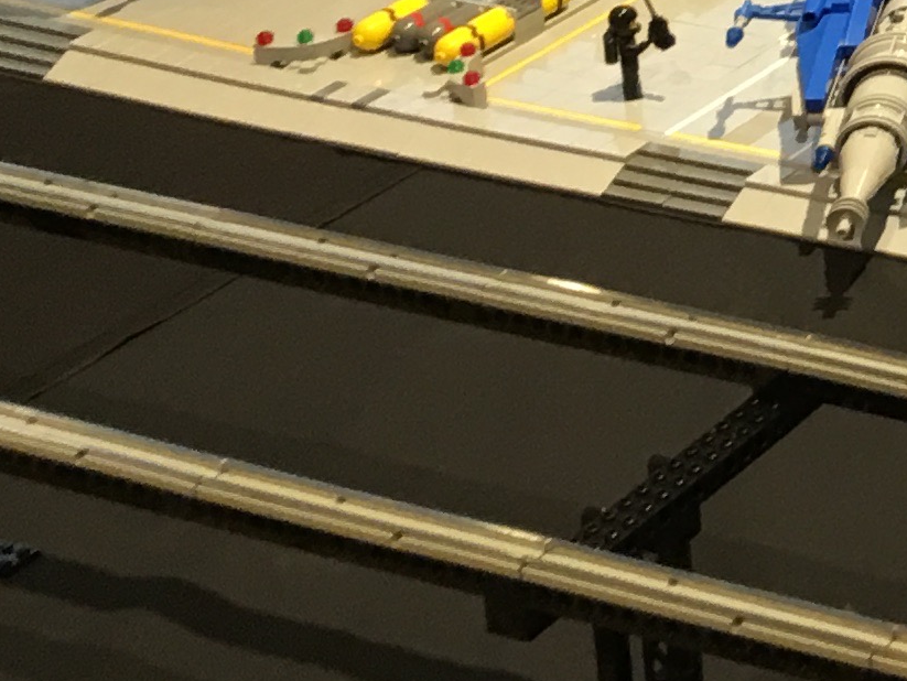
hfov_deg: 11.9
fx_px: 3722
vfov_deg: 9.8
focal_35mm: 142
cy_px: -601
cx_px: 2006
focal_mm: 4.15
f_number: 2.2
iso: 50
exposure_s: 1/17
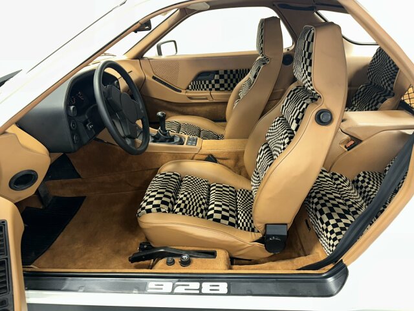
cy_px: 156
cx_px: 207
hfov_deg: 71.6
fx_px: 287
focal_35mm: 24
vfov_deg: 56.8
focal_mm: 6.86
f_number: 1.78
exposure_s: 1/17
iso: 200
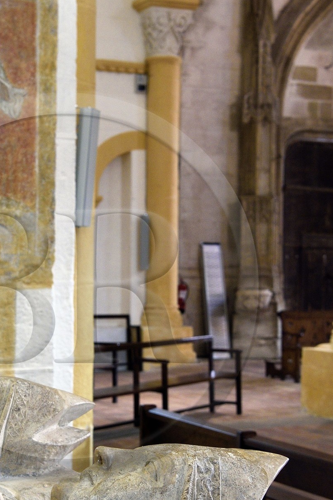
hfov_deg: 16.1
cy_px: 287
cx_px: 65
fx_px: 1167
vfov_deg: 24.2
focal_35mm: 84
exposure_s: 1/13
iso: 1600
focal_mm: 42
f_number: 6.3
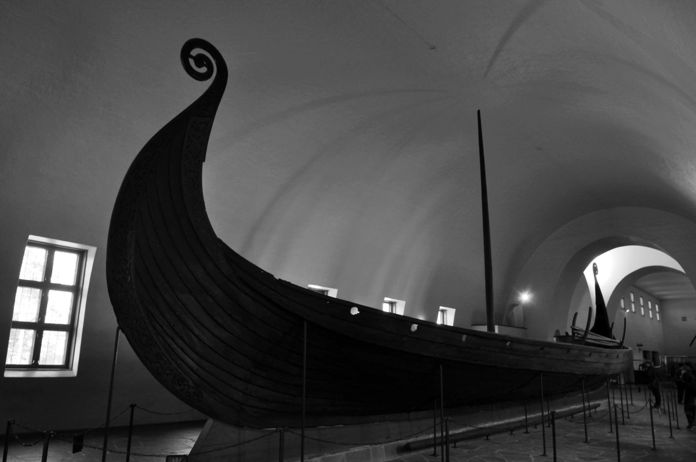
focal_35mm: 26
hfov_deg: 70.5
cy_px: 231
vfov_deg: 50.3
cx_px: 348
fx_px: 492
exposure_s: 1/30
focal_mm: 17
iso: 1000
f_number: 8
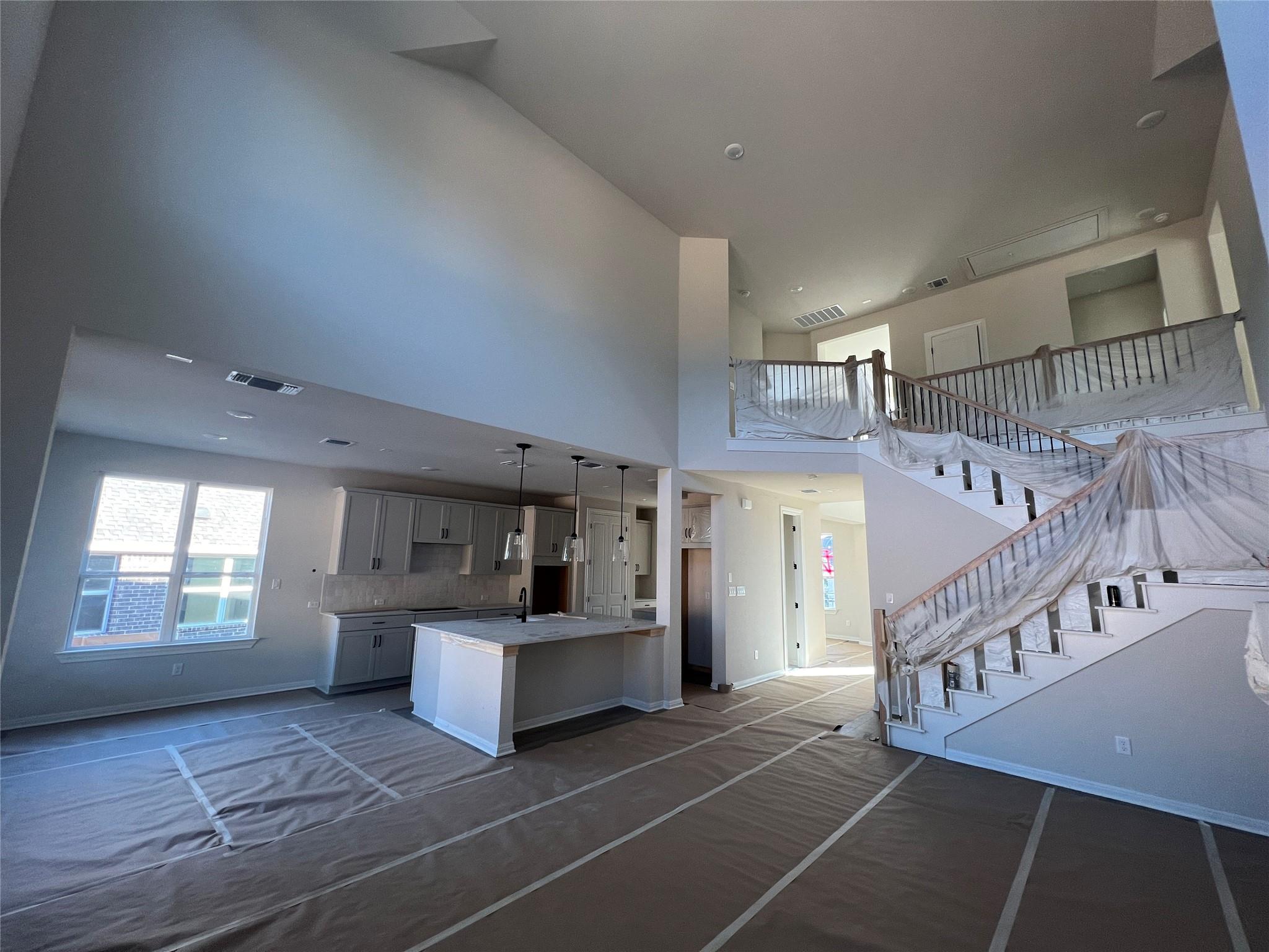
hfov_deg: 106.2
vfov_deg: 89.9
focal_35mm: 13
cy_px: 476
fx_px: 477
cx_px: 634
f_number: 1.8
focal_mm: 1.57
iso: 80
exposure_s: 1/99
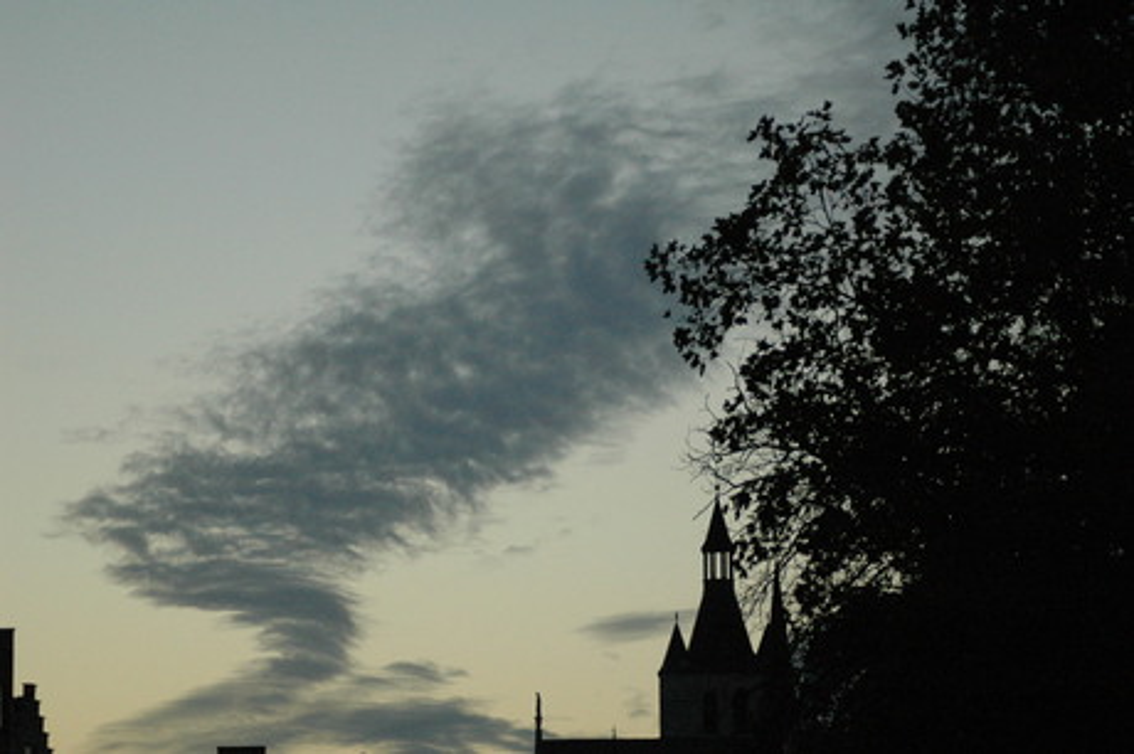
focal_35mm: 135
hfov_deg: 15.2
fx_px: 4249
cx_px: 567
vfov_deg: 10.1
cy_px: 377
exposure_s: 1/800
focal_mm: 90
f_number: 4.2
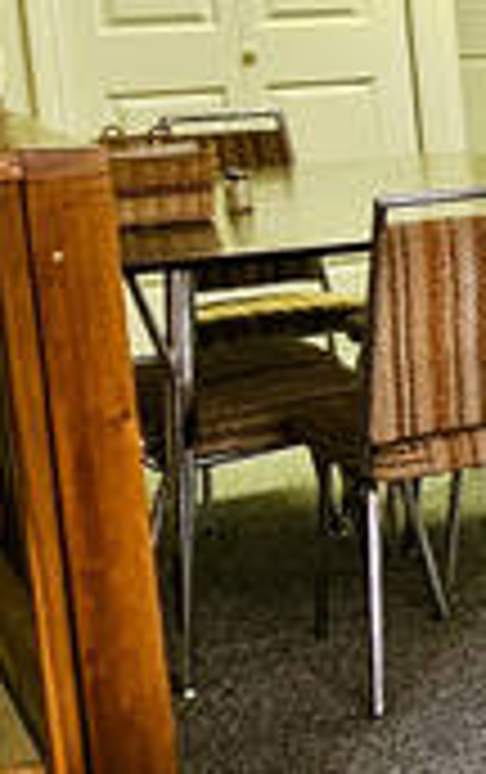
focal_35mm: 82
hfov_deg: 9.7
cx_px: 1647
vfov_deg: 24.7
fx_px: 1732
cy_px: 144
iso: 125
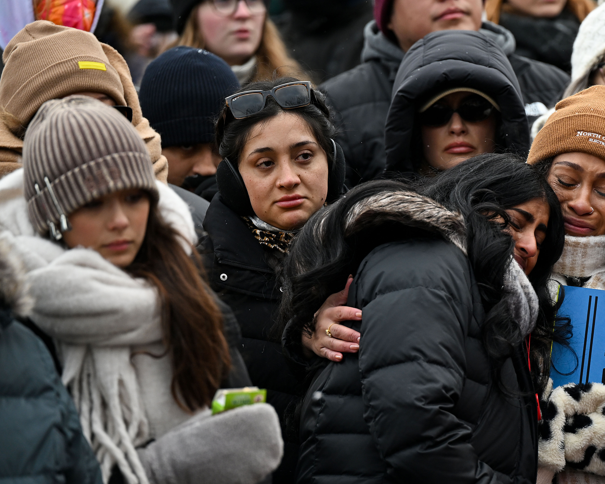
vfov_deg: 4.5
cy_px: 320
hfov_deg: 5.6
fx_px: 6213
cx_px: 558
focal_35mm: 347
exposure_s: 1/640
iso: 400
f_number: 3.5
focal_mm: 200
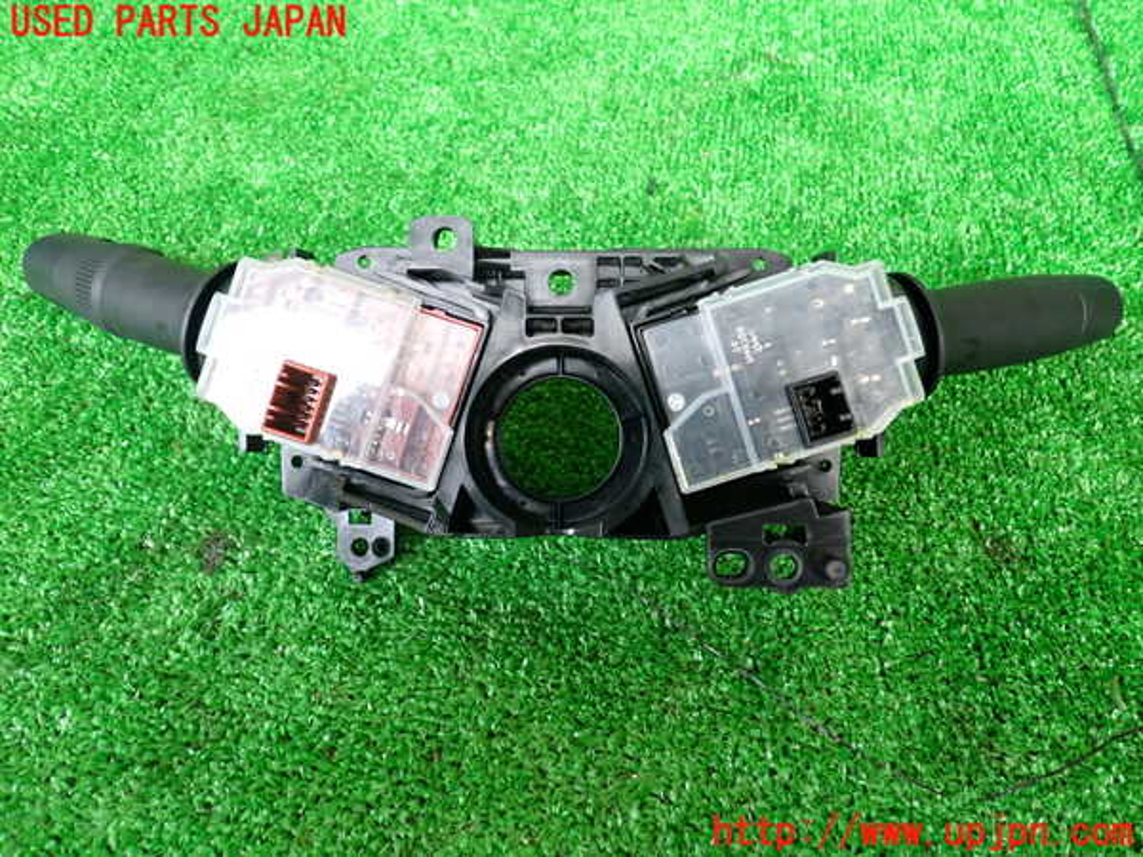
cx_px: 572
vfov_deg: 46.8
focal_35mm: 30
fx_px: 991
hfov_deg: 60.0
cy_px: 428
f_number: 2.3
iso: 640
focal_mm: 5.4
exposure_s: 1/60
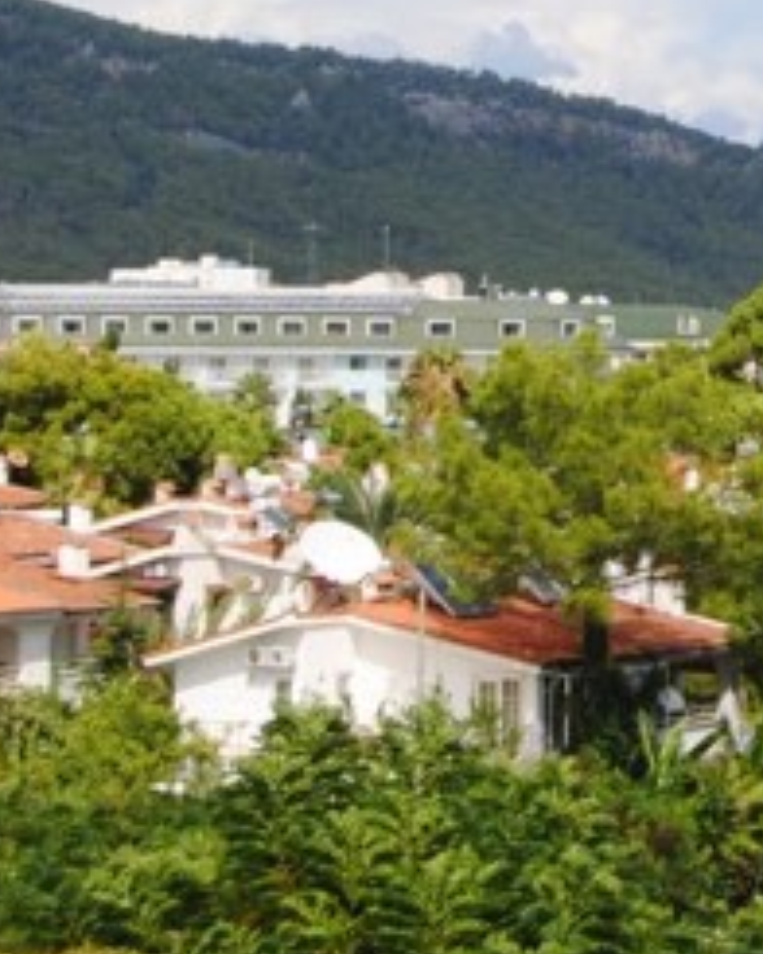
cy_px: 105
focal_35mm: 158
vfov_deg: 12.1
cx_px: 1230
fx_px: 4460
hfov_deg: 9.4
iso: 100
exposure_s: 1/250
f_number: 8
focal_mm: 24
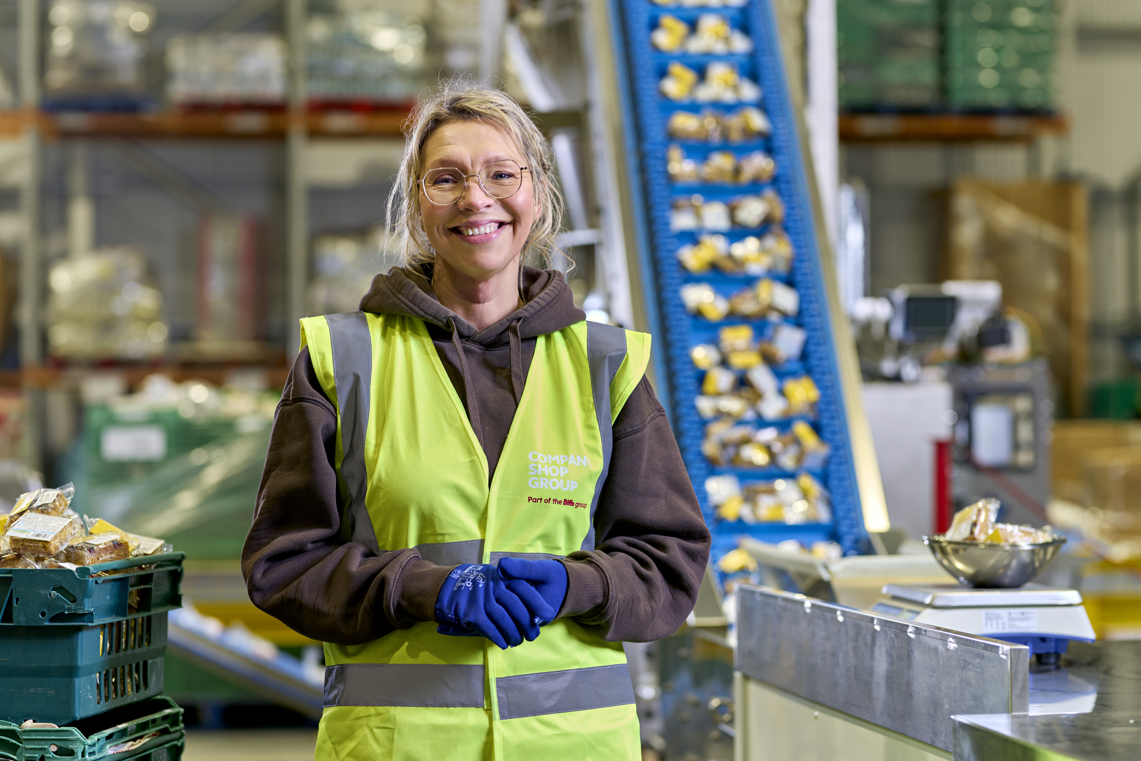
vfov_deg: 16.1
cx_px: 570
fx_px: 2694
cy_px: 380
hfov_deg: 23.9
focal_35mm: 85
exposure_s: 1/50
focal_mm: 85
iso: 200
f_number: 2.8
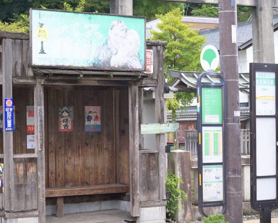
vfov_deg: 18.1
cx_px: 130
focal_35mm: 85
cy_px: 111
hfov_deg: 22.5
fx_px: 699
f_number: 4.5
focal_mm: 50
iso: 250
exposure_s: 1/80
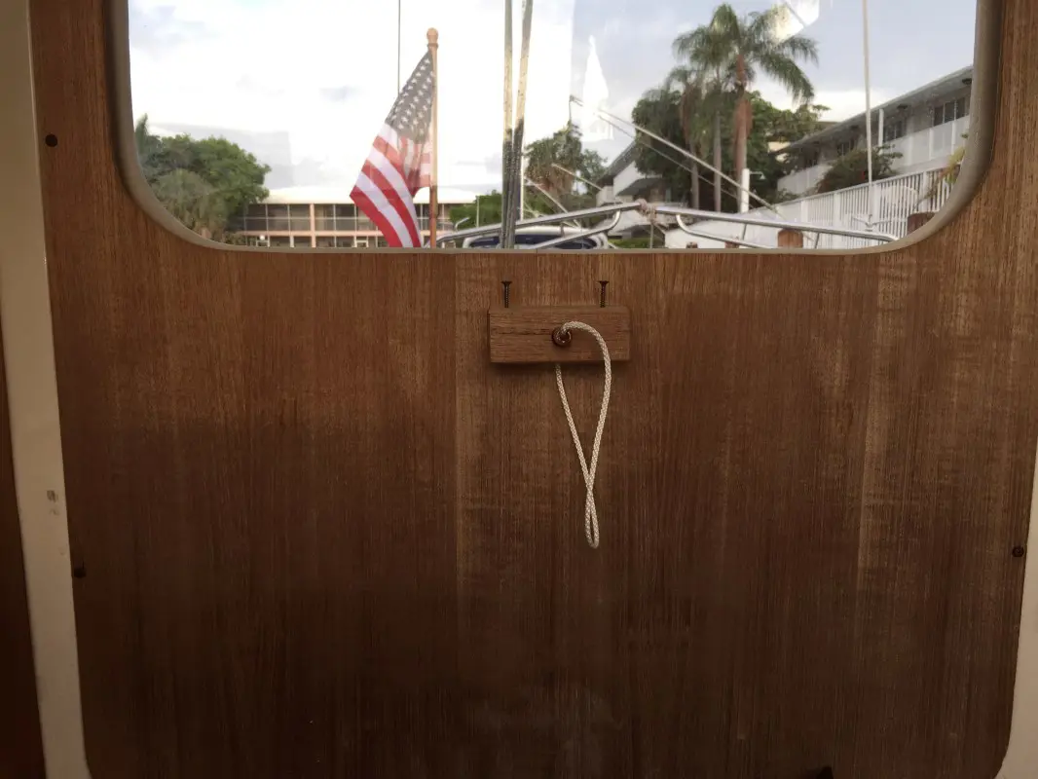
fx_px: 870
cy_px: 390
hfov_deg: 61.6
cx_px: 519
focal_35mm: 29
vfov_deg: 48.2
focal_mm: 4.15
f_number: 2.2
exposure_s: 1/209
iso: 32
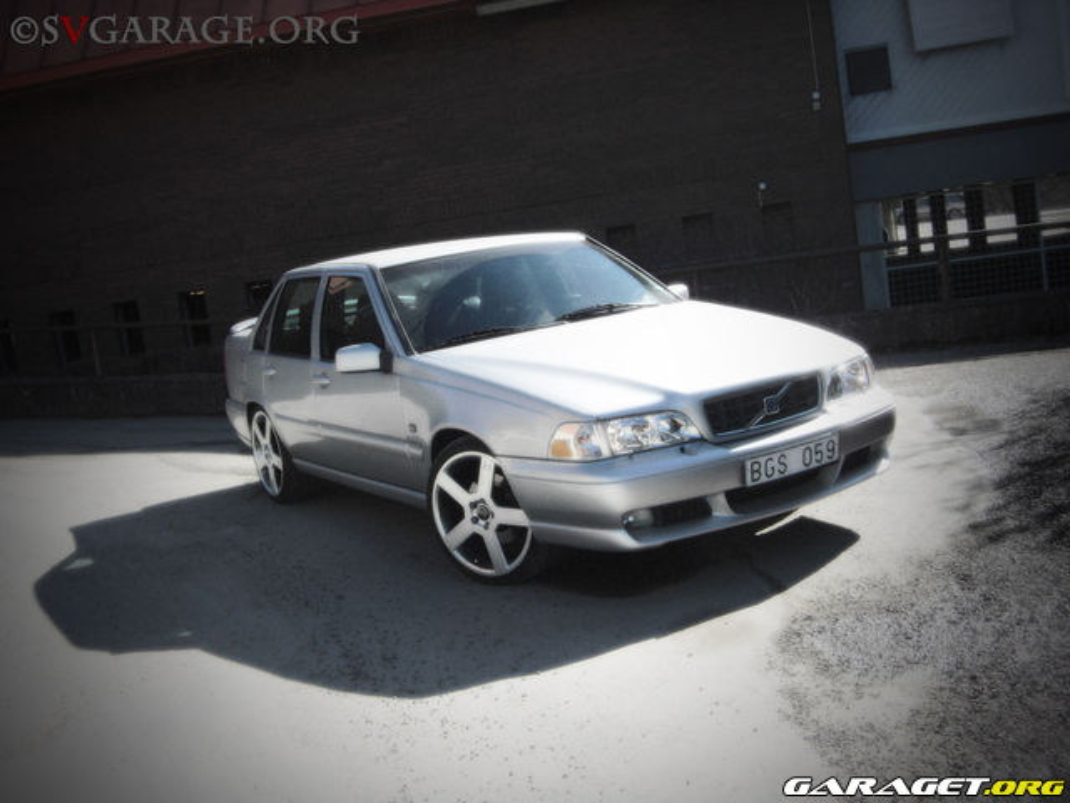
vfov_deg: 36.8
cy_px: 402
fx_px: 1206
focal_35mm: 39
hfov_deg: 47.9
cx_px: 535
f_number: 3
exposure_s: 1/800
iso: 50
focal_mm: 6.9
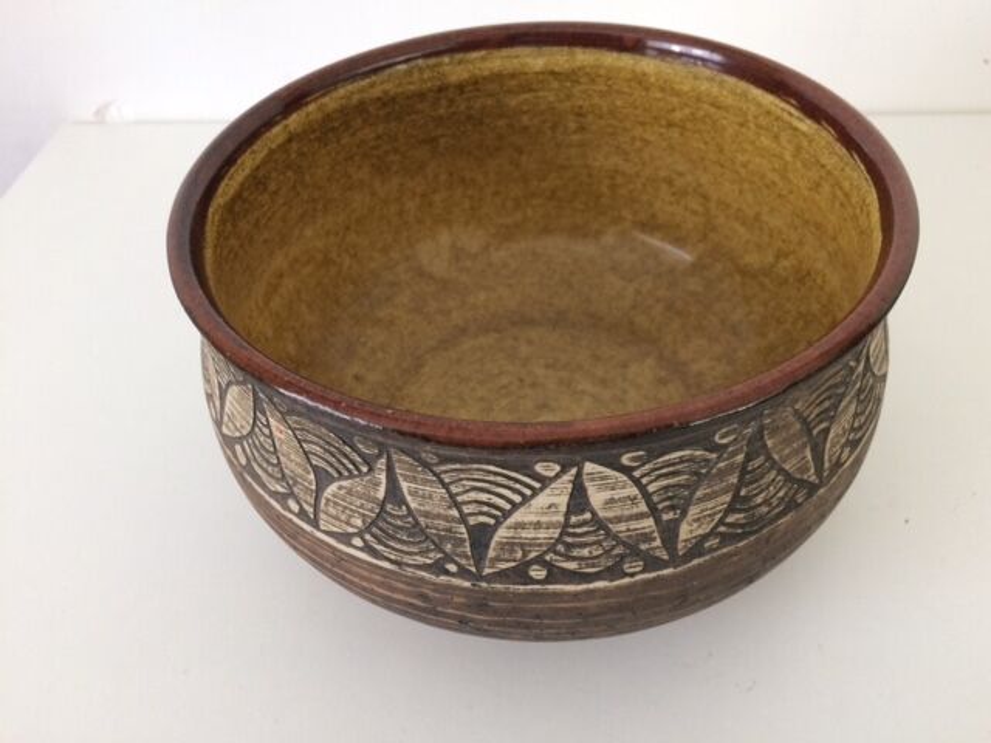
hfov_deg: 61.7
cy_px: 372
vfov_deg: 48.2
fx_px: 830
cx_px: 496
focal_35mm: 29
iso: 125
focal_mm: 4.15
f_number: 2.2
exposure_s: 1/33
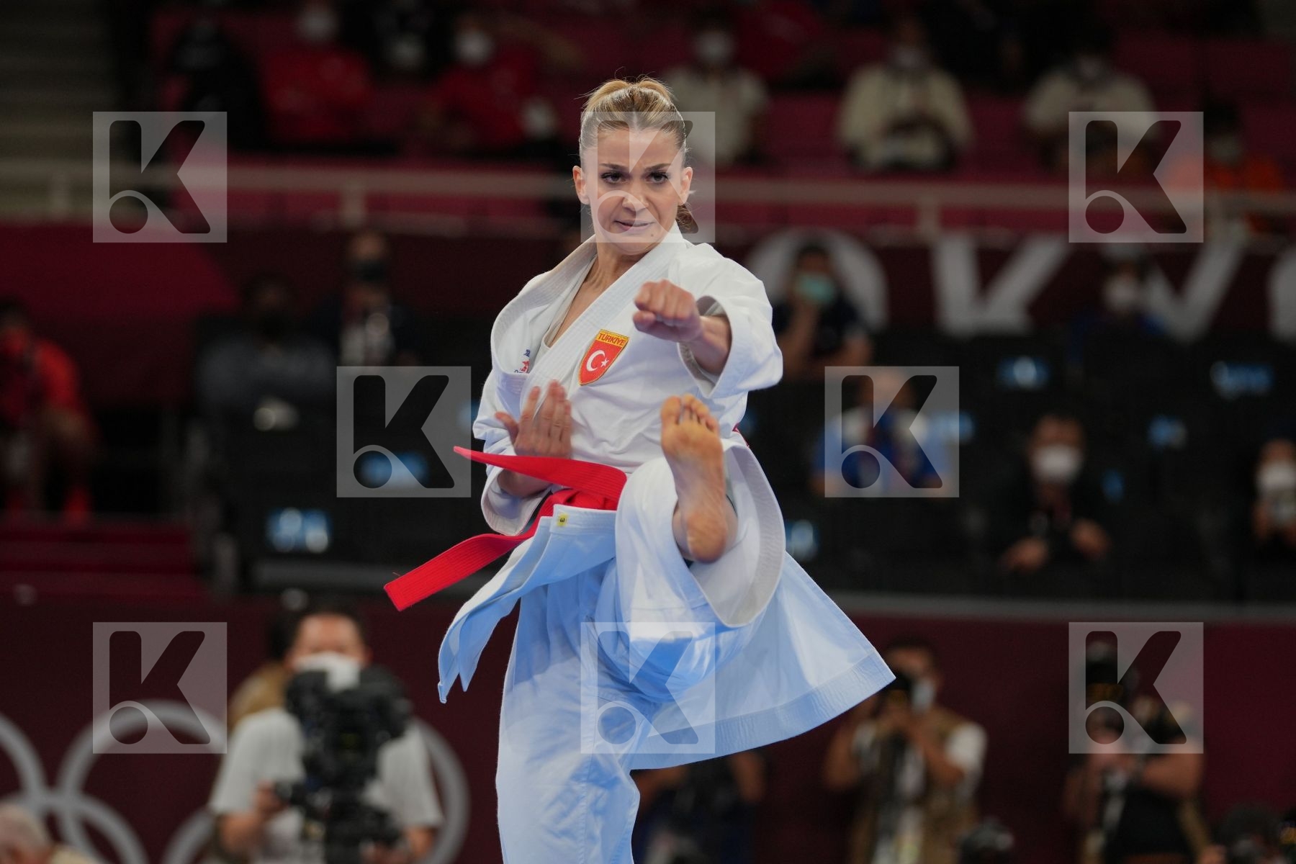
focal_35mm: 234
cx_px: 648
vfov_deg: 5.9
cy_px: 432
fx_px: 8423
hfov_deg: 8.8
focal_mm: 156
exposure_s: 1/1000
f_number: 2.8
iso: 400
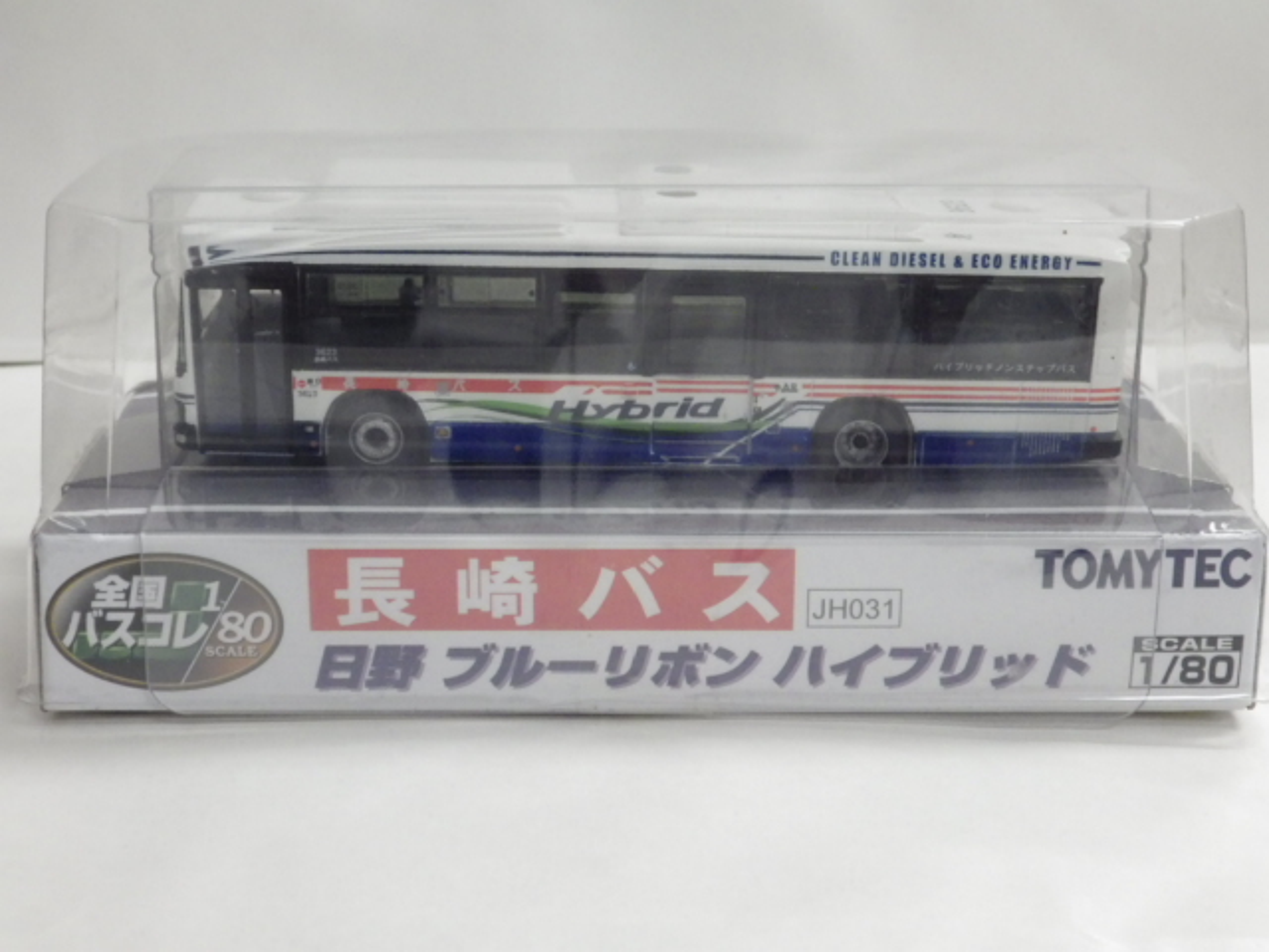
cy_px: 476
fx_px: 2163
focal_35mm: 59
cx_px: 634
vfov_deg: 24.8
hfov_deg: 32.7
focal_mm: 10.7
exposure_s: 1/60
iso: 640
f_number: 4
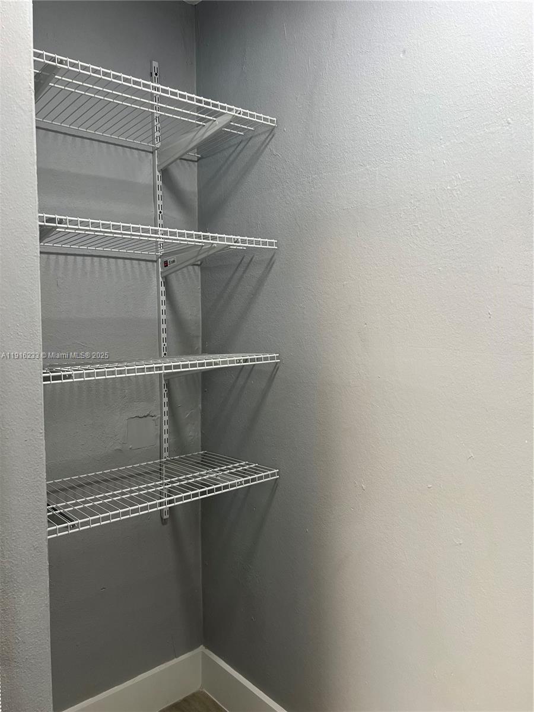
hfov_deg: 53.1
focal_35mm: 26
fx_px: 535
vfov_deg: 67.3
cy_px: 356
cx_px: 267
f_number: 1.5
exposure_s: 1/120
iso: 80
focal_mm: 5.7
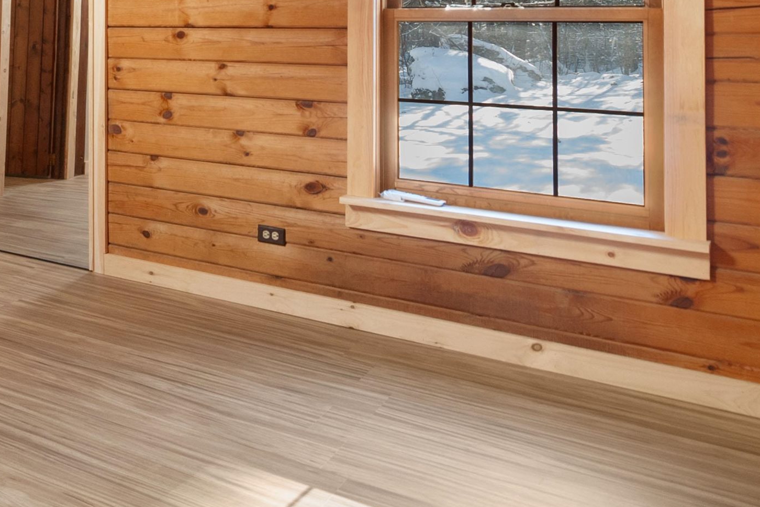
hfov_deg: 39.6
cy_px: 31
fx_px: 844
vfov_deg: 31.5
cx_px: -76
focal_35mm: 40
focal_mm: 12
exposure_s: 1/5
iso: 200
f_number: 10
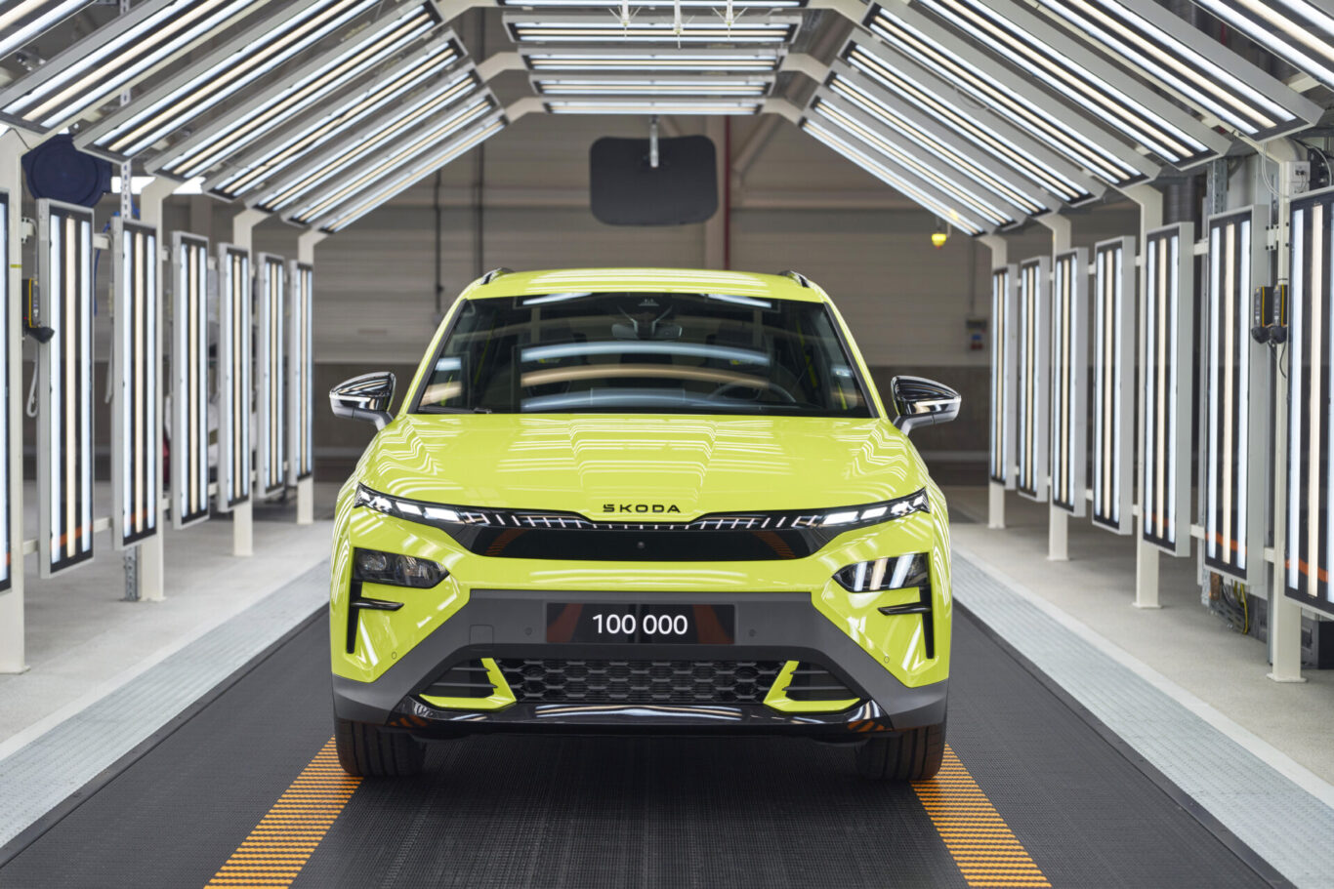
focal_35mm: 70
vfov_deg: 19.5
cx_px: 667
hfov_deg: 28.8
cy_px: 444
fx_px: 2594
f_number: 3.2
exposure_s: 1/60
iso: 200
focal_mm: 70
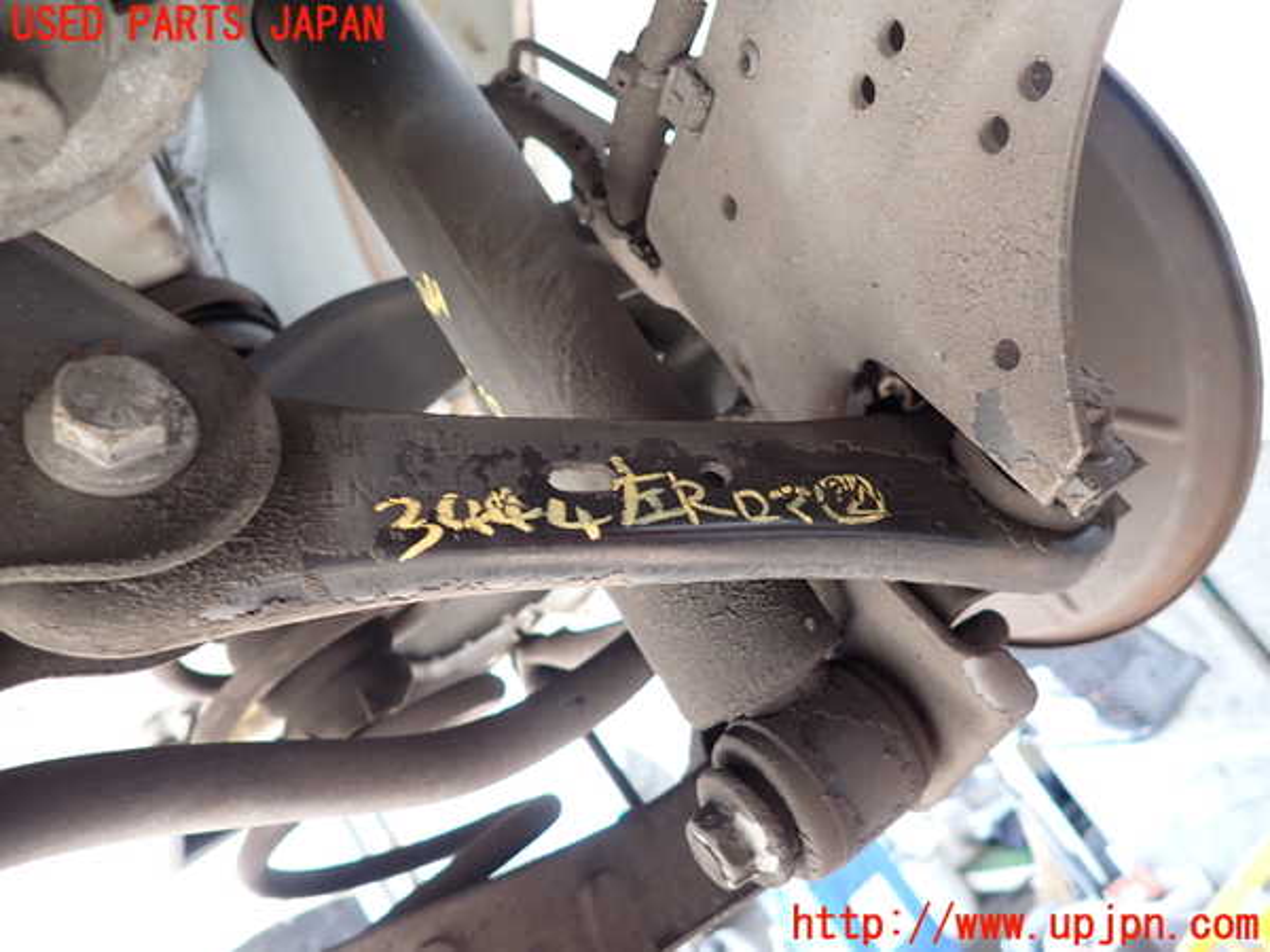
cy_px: 476
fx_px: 917
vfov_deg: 54.9
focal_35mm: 25
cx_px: 635
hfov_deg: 69.4
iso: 200
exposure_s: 1/30
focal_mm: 4.5
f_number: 2
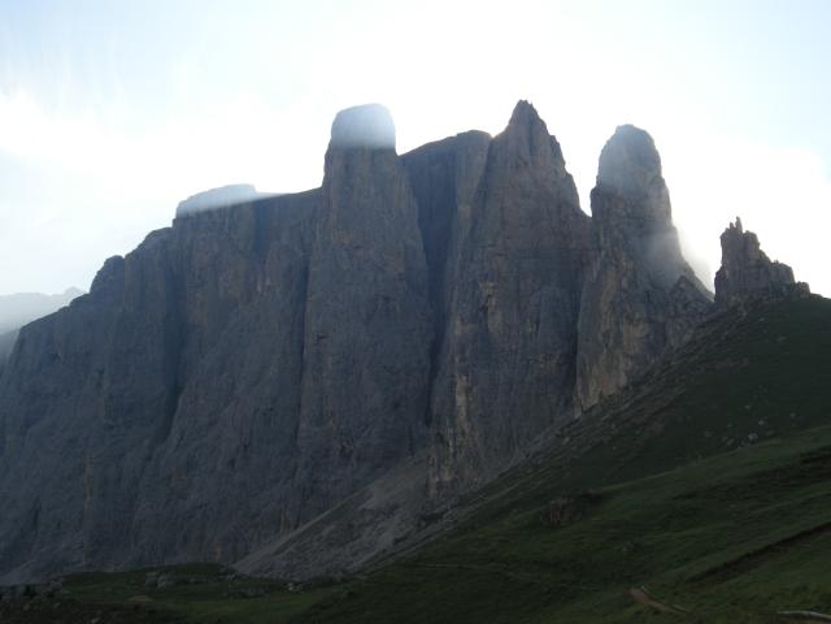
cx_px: 416
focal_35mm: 45
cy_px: 312
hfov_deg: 42.1
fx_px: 1080
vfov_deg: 32.2
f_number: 3.1
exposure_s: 1/740
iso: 64
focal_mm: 9.6
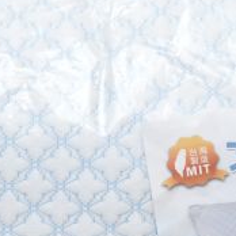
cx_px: 321
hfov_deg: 8.0
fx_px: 1666
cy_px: 355
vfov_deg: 7.9
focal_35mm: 216
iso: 1100
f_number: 8
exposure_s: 1/80
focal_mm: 40
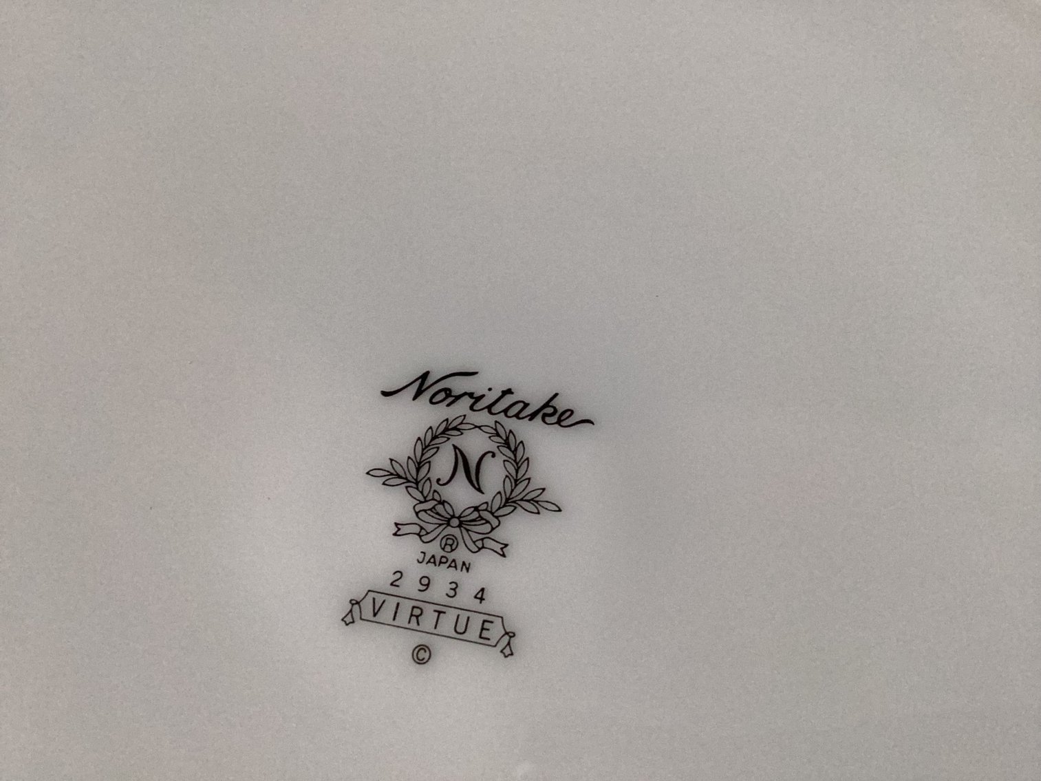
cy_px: 390
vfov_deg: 45.4
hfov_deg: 58.3
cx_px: 520
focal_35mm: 31
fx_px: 932
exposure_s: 1/60
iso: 160
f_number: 2.4
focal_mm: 3.3
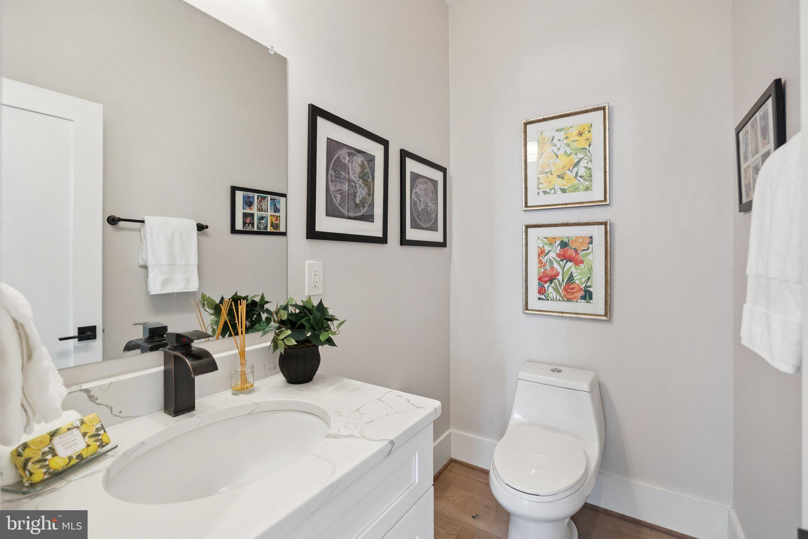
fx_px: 359
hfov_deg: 96.7
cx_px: 404
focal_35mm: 16
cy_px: 270
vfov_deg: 73.8
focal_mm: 16
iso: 1250
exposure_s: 1/125
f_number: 4
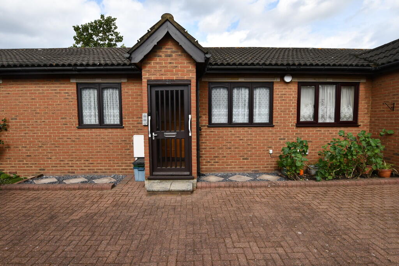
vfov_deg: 73.8
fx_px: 177
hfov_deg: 96.7
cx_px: 200
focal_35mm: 16
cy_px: 133
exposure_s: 1/200
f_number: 7.1
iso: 100
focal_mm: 11
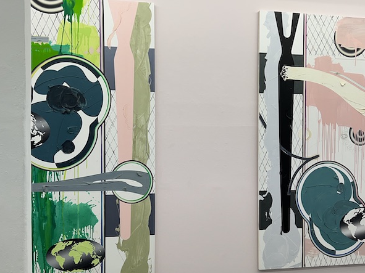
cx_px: 182
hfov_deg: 43.0
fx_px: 464
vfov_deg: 32.8
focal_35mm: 44
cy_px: 161
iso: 32
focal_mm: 5.7
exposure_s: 1/111
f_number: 1.5
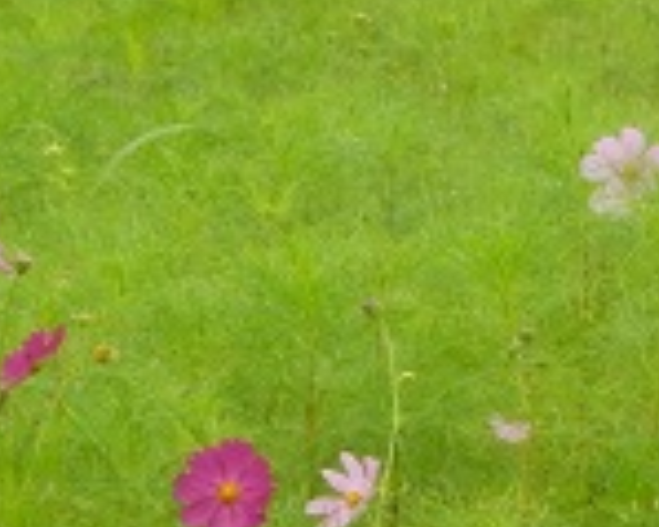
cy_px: 230
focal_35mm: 1433
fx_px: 27931
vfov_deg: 1.1
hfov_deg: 1.4
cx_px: 571
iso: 250
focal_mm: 65.2
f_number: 6.8
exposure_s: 1/200
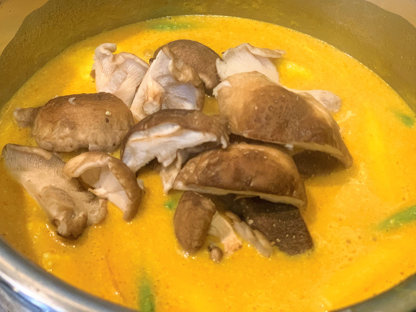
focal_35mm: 52
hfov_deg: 36.8
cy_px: 156
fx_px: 625
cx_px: 208
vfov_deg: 28.0
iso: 320
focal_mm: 6
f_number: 2.4
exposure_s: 1/50
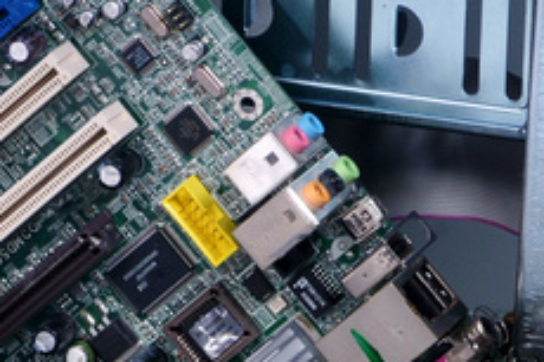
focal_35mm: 426
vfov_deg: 3.2
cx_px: 465
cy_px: 1100
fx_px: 6433
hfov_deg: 4.8
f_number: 16
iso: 100
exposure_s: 1/160
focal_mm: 58
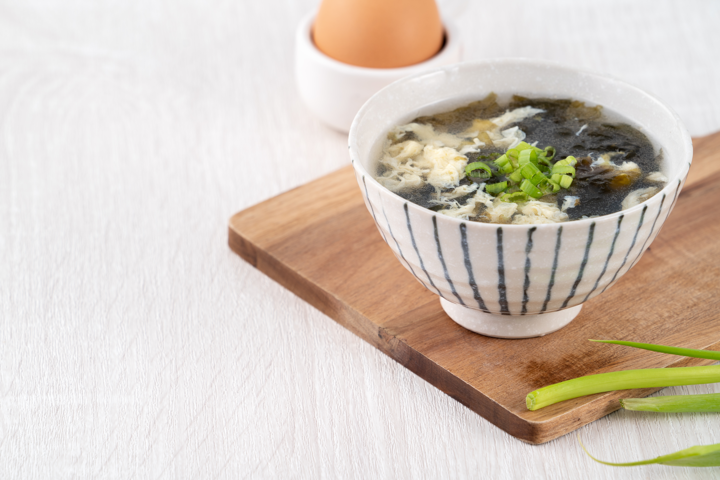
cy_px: 240
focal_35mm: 209
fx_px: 4180
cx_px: 360
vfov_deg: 6.6
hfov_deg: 9.8
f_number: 10
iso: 100
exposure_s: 1/60
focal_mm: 209
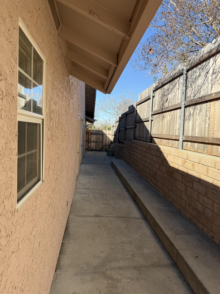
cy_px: 147
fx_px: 203
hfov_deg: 56.8
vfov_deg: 71.6
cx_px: 110
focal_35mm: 24
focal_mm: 6.76
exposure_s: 1/2000
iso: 80
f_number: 1.78
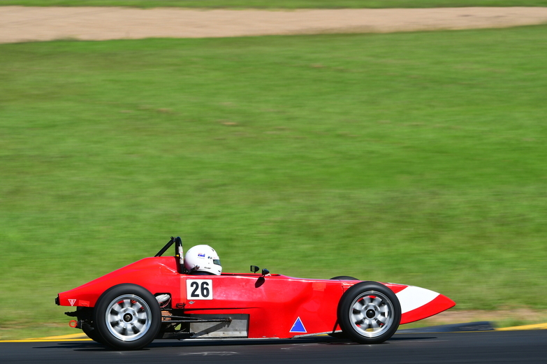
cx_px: 277
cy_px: 185
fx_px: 5588
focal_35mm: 368
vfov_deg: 3.7
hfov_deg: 5.6
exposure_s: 1/250
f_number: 11
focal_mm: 240
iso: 160
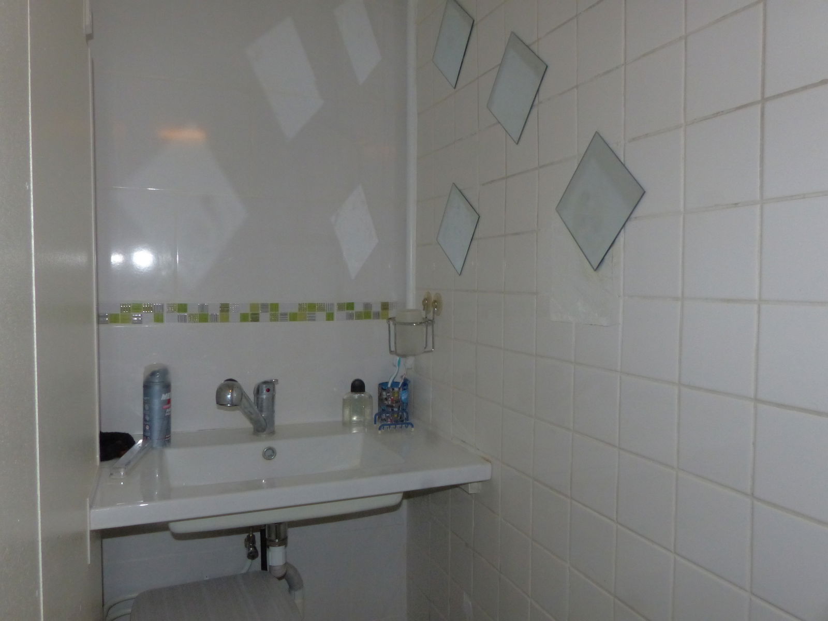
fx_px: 598
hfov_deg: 69.4
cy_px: 310
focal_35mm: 25
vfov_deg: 54.9
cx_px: 414
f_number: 8
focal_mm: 4.5
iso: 400
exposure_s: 1/200
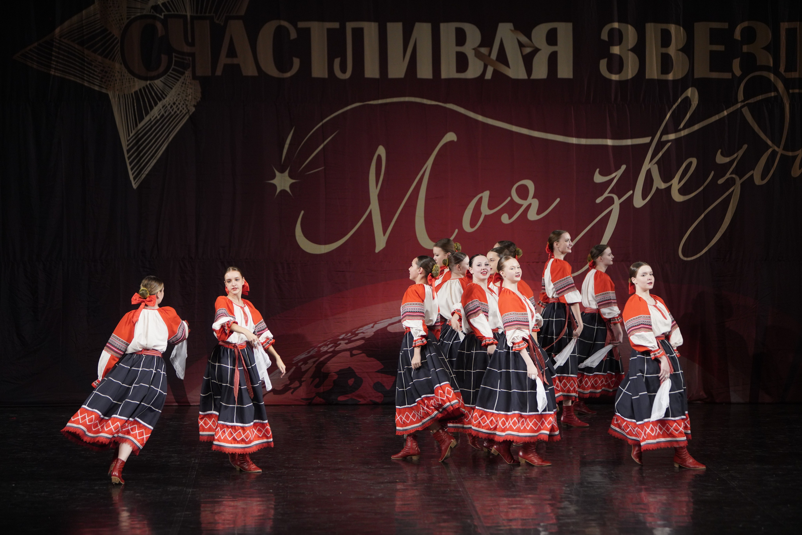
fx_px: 3007
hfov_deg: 15.2
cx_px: 401
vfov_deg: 10.2
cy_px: 268
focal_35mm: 135
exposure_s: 1/500
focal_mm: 135
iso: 2000
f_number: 2.8
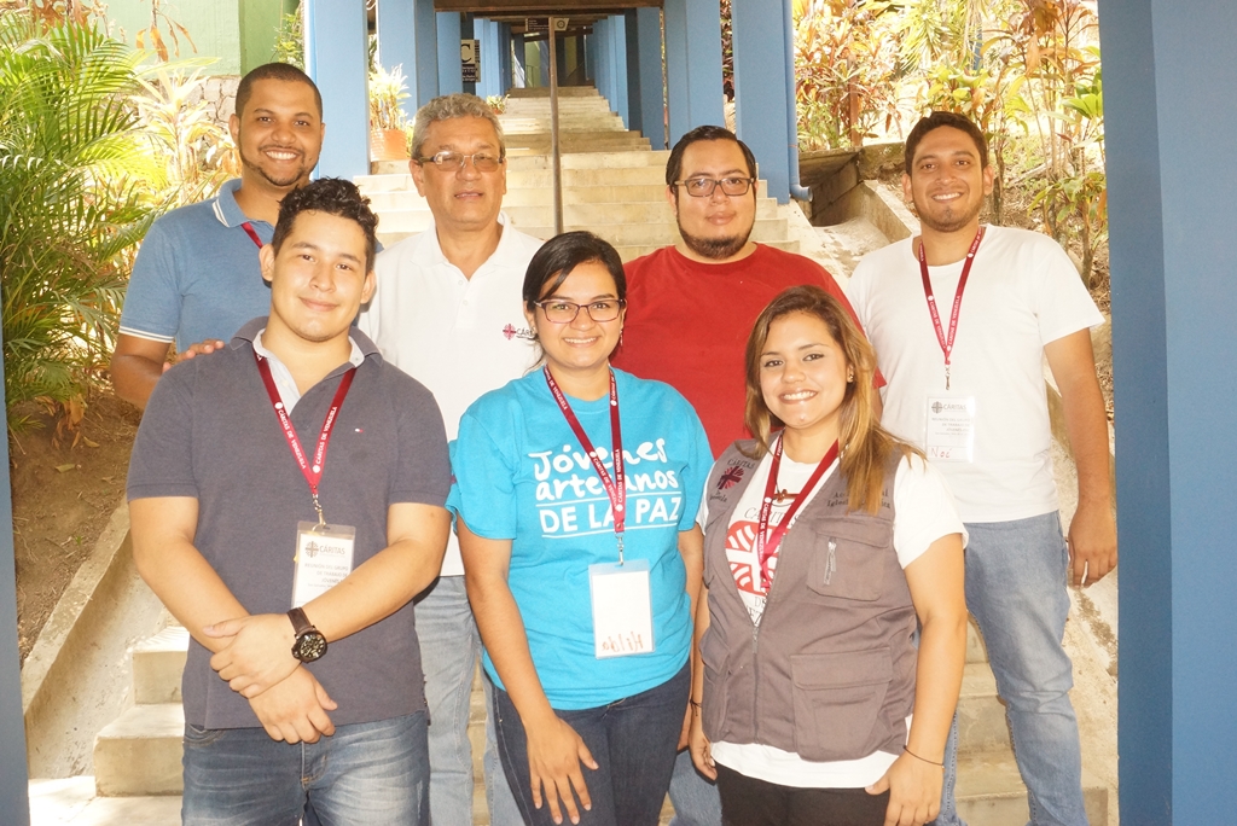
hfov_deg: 61.9
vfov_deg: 43.7
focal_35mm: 30
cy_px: 413
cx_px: 618
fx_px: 1031
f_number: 11
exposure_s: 1/100
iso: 1600
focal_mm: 20
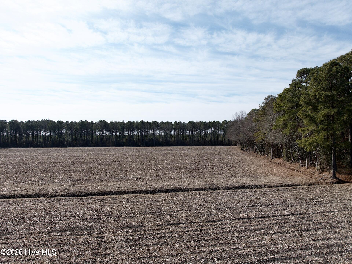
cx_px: 176
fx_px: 244
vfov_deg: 56.8
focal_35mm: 24
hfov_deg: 71.6
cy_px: 132
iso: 190
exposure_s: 1/3200
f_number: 2.8
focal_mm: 12.29
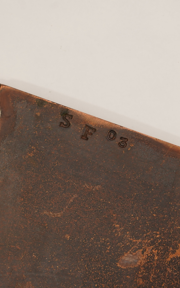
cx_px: 99
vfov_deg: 13.5
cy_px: 146
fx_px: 1216
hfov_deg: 8.5
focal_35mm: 155
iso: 500
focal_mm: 88
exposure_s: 1/125
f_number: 7.1
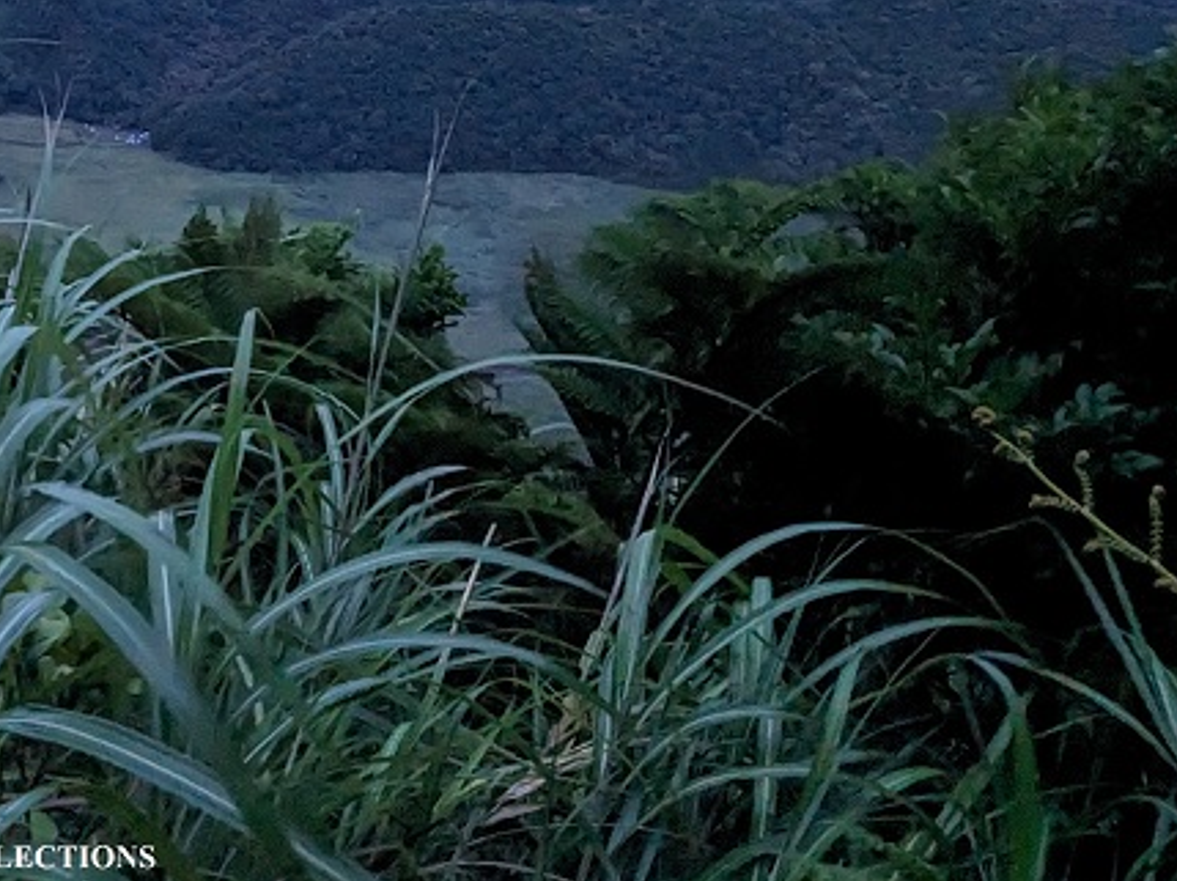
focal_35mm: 63
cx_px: -49
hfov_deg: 28.5
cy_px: -134
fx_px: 2140
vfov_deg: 21.8
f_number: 1.73
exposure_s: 1/99.9
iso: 789
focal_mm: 4.38
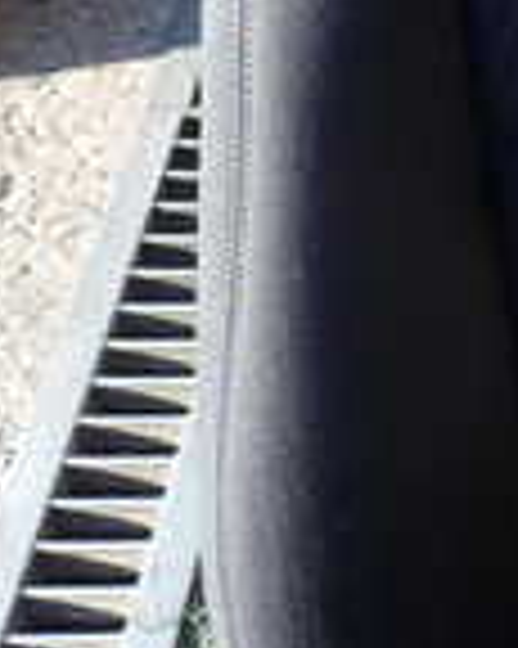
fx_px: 2340
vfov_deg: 15.3
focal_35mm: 122
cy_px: -112
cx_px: 883
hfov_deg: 11.8
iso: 100
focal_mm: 5.4
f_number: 3.2
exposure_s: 1/160
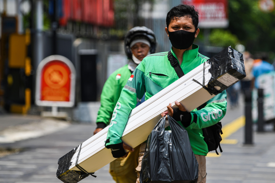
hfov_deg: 9.5
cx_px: 138
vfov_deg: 6.3
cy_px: 92
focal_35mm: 218
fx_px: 1661
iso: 100
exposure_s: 1/3200
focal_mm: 145
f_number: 2.8
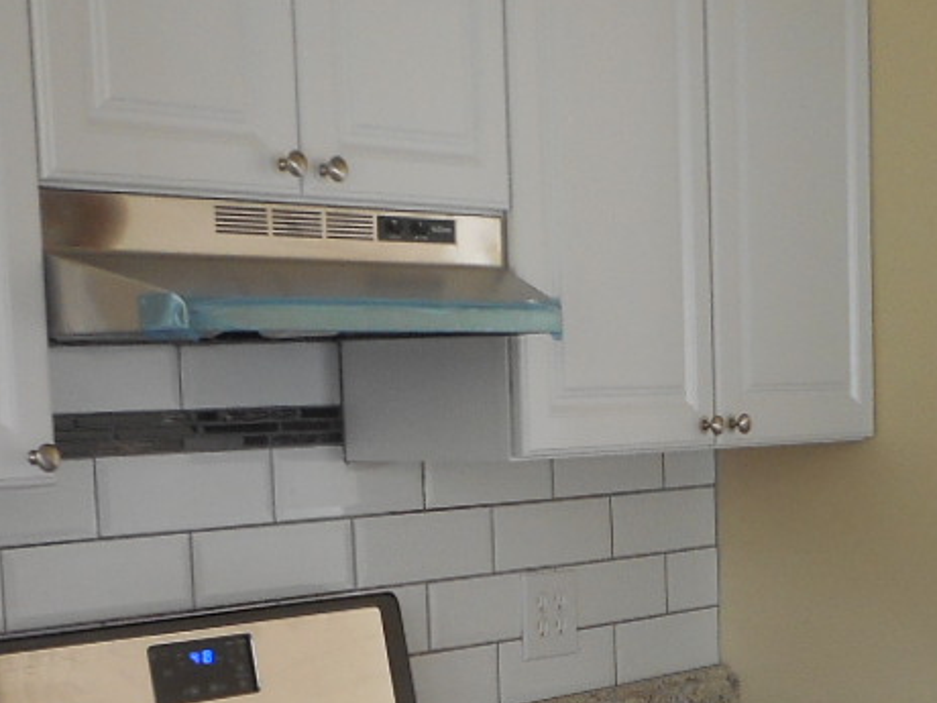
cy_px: 727
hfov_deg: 22.2
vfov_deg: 16.6
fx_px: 2355
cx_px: 748
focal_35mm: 87
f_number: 3.7
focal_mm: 4.5
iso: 100
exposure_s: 1/30
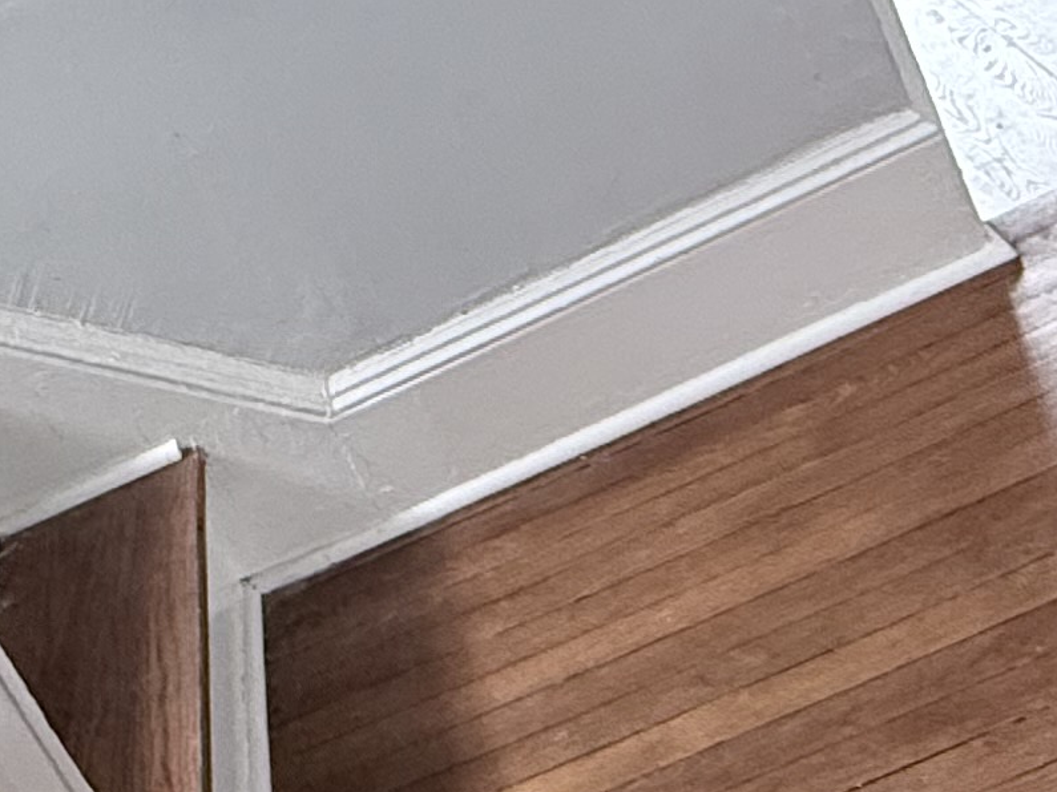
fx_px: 2168
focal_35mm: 71
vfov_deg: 20.6
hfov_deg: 27.2
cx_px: 314
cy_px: 201
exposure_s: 1/63
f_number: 2.2
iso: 320
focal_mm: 2.22
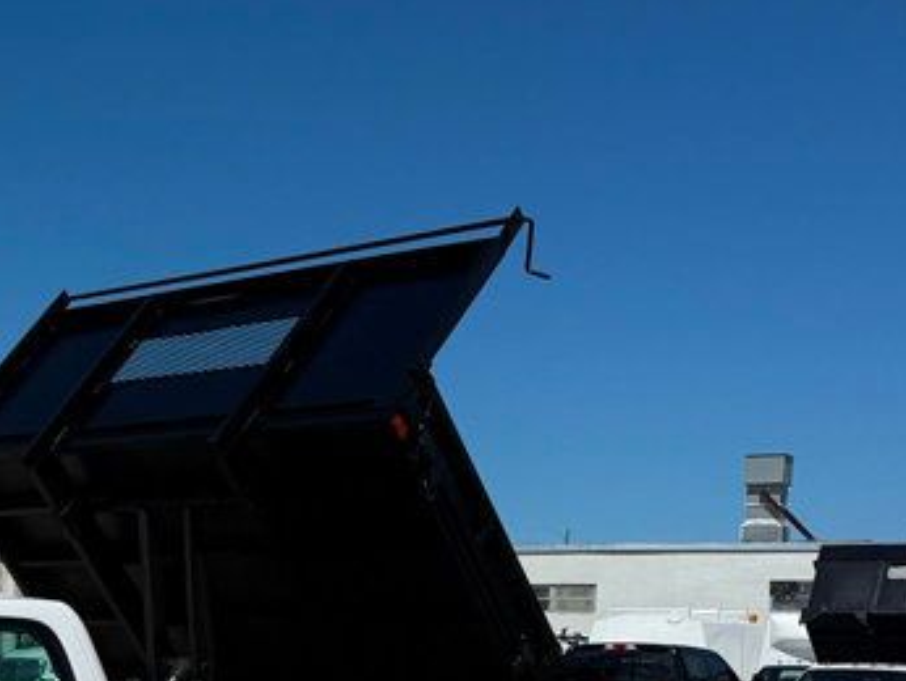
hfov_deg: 24.8
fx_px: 1860
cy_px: 749
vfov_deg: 19.8
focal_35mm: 71
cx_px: -170
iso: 80
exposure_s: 1/14286
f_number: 1.78
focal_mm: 6.76
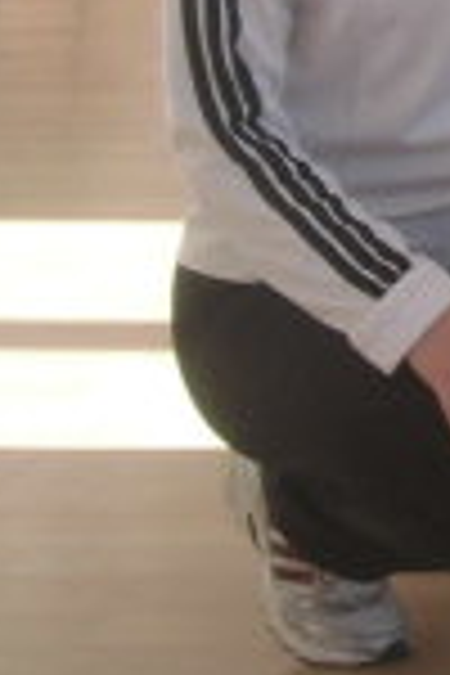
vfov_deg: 7.7
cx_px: 1332
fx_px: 4987
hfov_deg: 4.9
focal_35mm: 266
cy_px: -135
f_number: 3.9
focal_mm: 10.7
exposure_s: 1/80
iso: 100
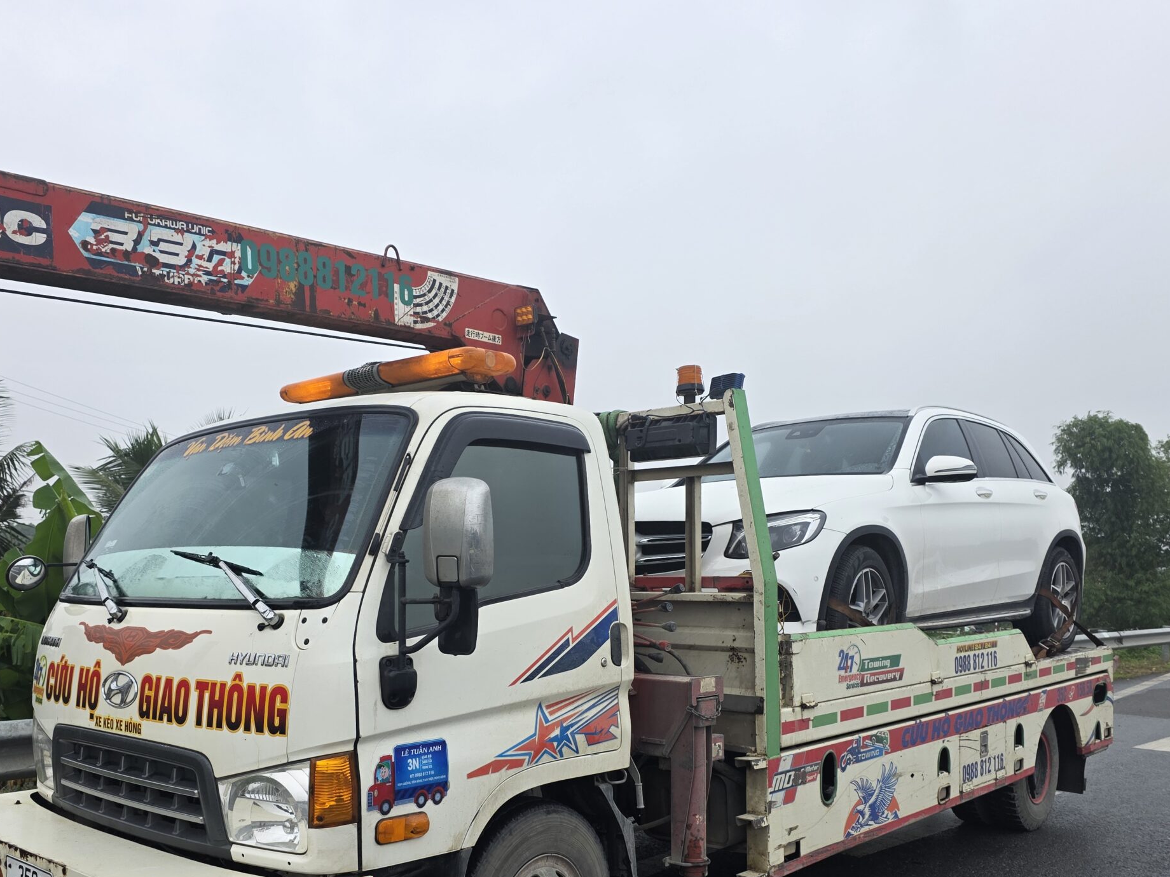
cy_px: 579
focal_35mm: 32
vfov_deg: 43.6
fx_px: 1082
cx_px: 531
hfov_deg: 56.7
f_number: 1.7
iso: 80
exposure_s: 1/1978
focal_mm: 6.3
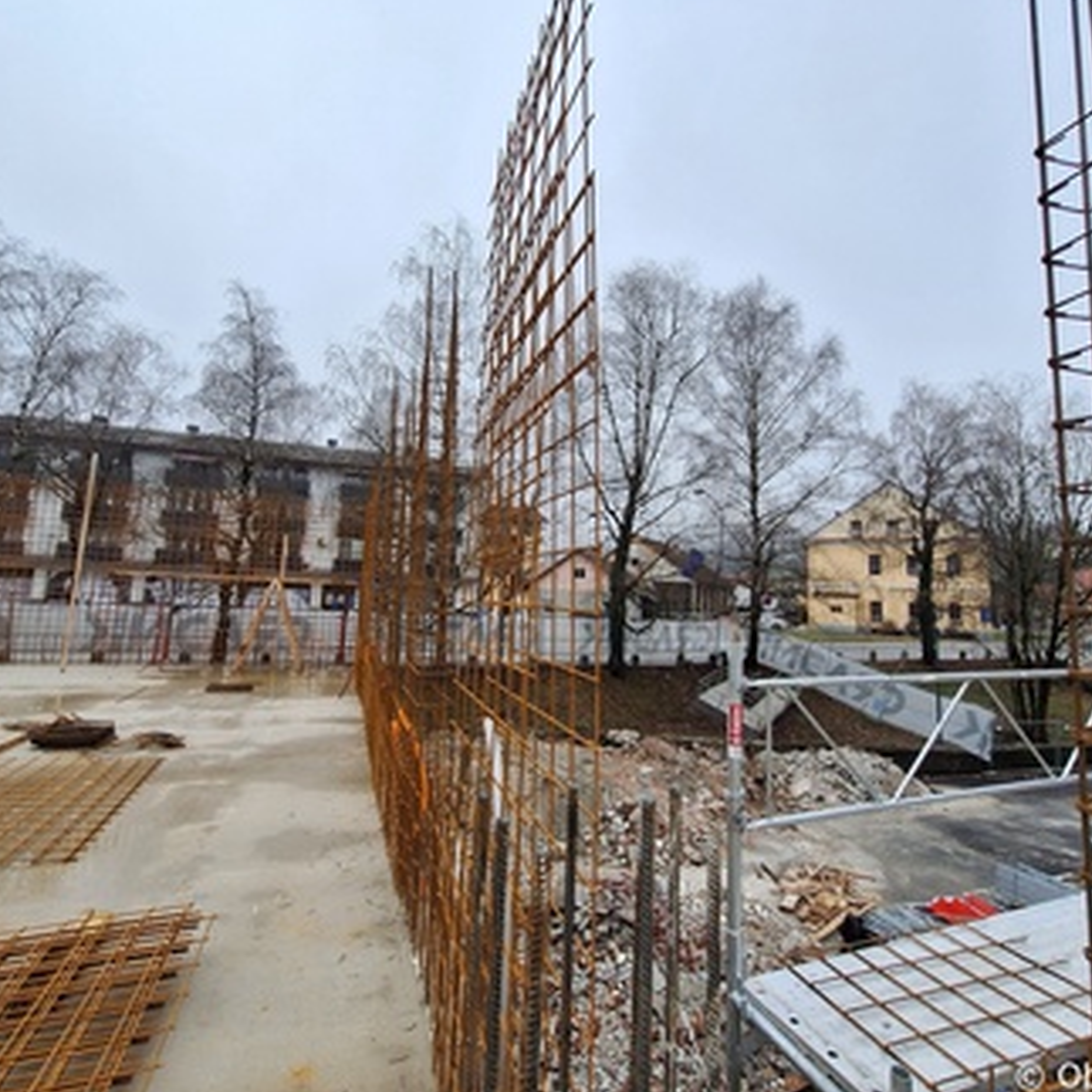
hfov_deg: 87.4
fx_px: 571
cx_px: 551
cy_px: 531
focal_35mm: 16
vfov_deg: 87.4
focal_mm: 1.74
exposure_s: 1/984
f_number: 2.2
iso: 40
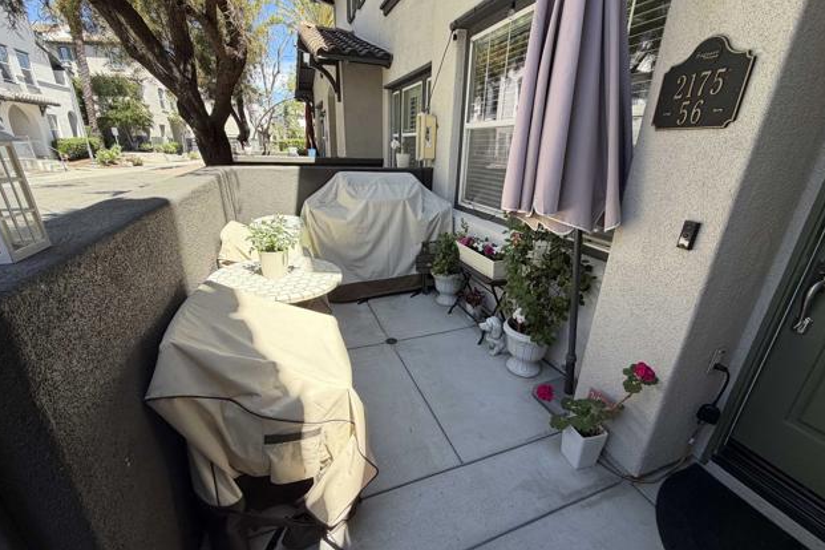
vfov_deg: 77.3
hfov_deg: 100.4
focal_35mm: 15
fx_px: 344
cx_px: 411
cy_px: 275
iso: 64
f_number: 2.2
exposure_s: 1/494
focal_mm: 2.22
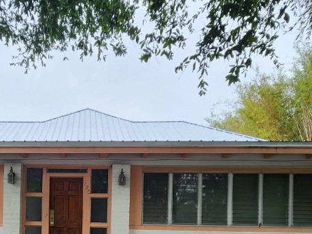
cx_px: 71
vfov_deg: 41.6
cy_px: 236
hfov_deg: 57.9
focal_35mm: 29
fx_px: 261
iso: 50
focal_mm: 2.2
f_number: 2.2
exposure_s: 1/461
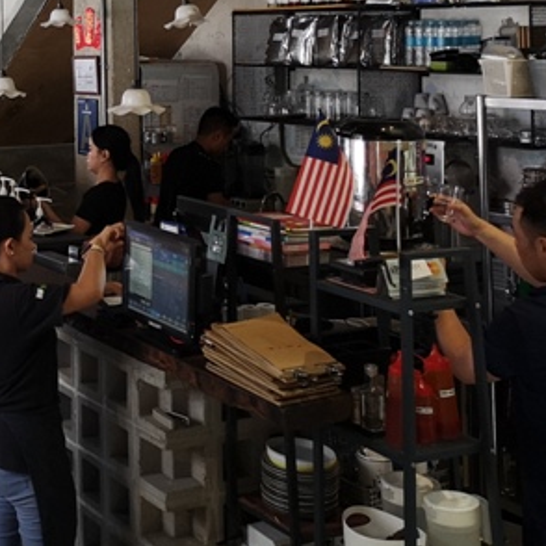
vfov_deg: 25.2
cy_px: -2
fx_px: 1160
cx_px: -48
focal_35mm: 65
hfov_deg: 24.7
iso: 250
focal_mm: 3.95
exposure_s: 1/100
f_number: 1.8
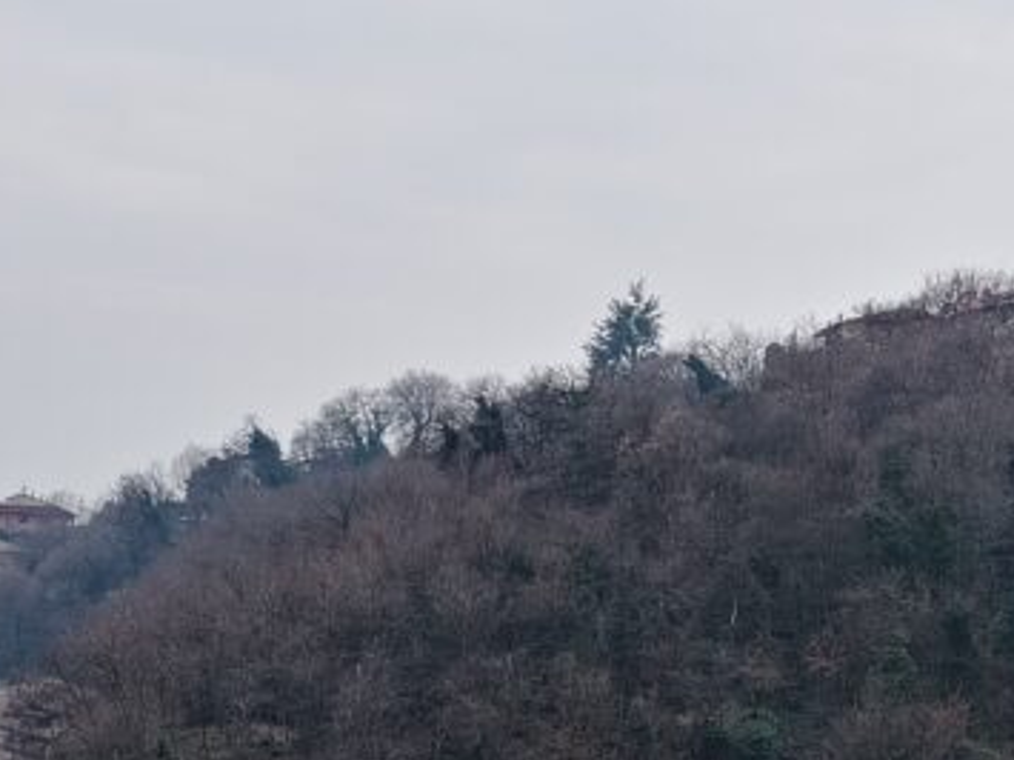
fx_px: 3045
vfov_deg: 14.2
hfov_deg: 18.9
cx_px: 603
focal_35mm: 104
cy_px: 511
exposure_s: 1/148
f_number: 1.75
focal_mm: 5.25
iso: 100
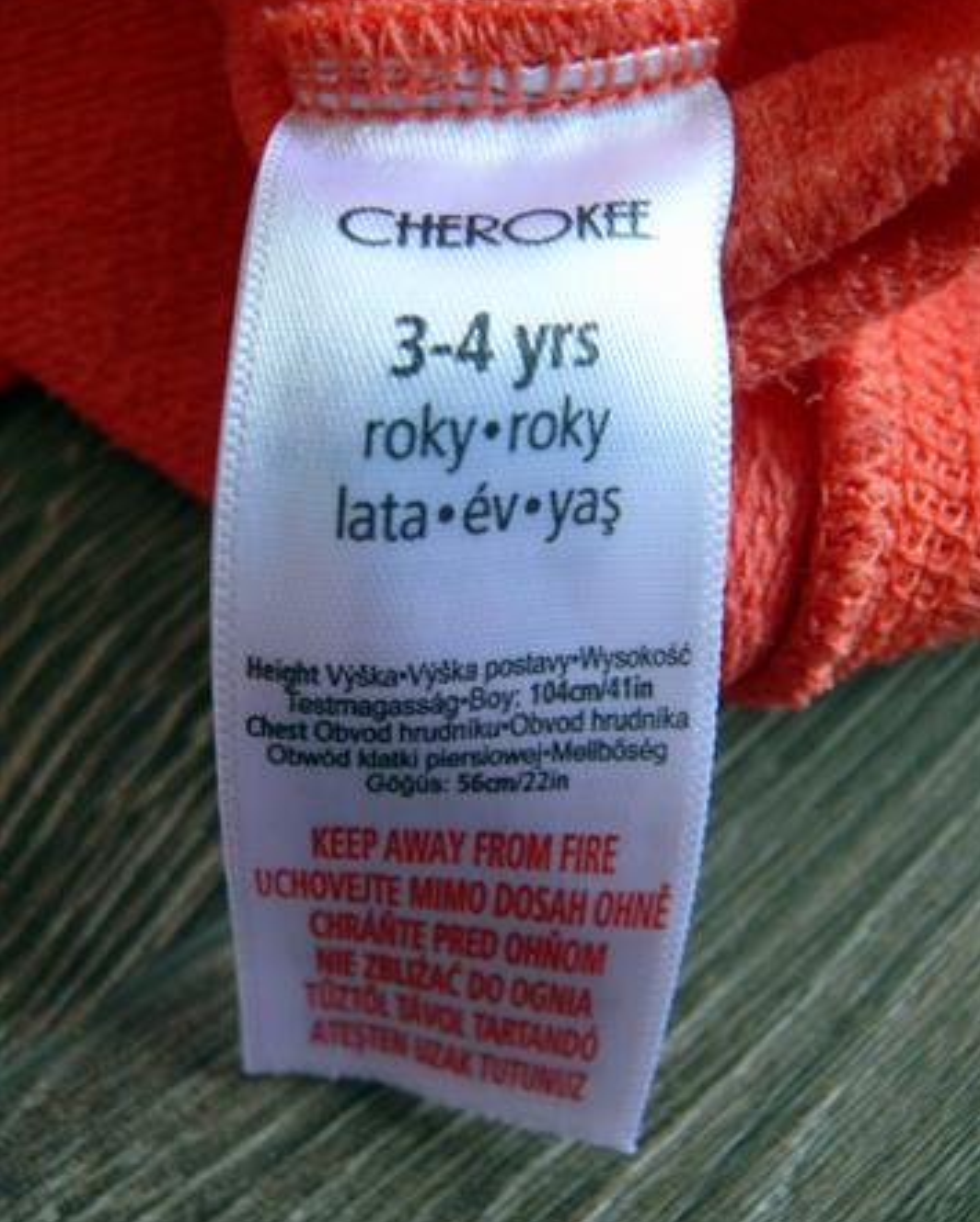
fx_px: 1340
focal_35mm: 37
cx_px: 494
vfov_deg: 49.1
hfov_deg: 40.2
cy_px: 623
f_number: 2.8
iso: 100
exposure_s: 1/30
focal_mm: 7.4
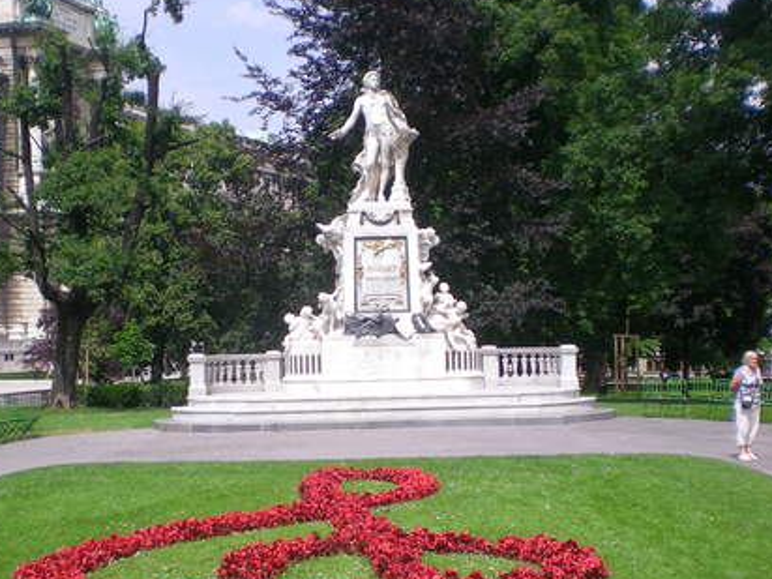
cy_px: 392
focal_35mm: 59
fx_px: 1316
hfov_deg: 32.7
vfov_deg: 24.7
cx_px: 362
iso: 50
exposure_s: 1/315
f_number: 4.6
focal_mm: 6.3
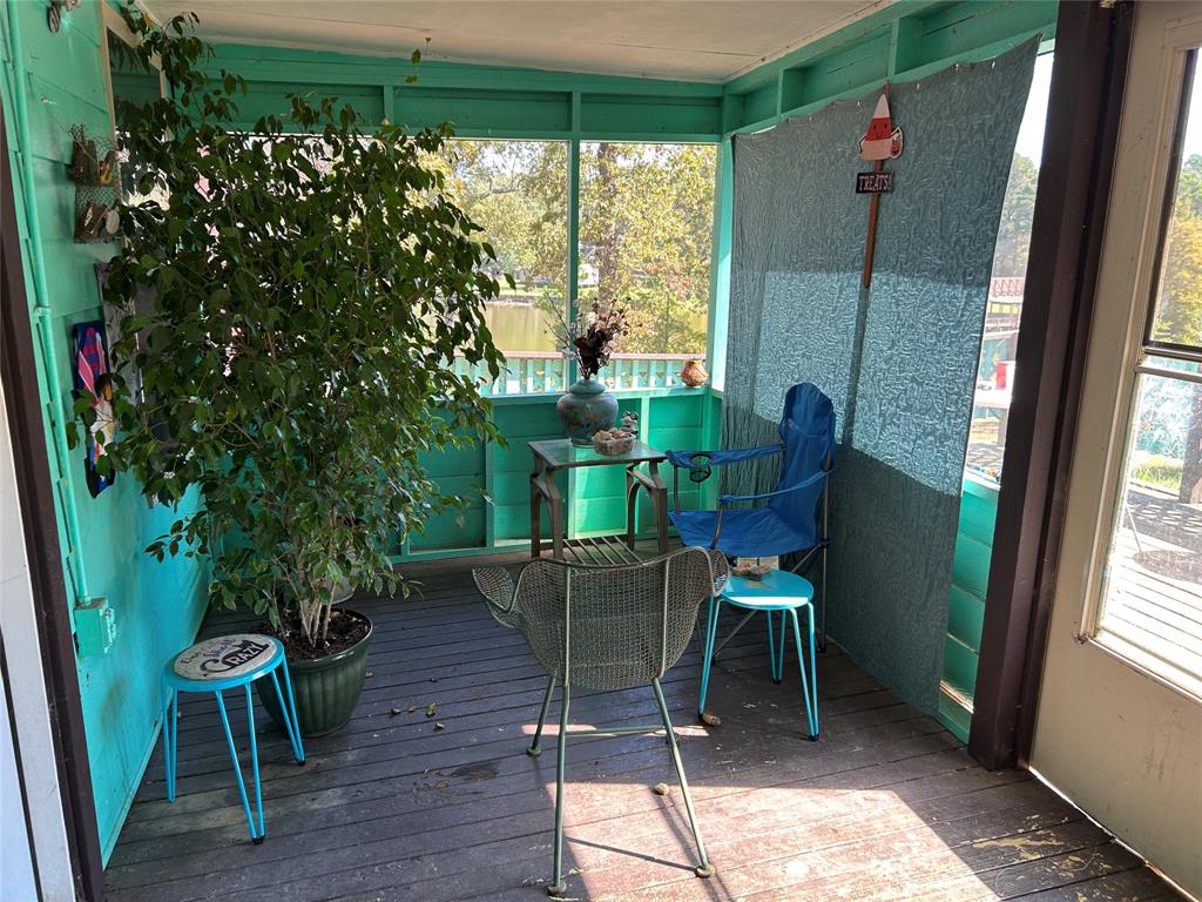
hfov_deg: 67.3
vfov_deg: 53.1
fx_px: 903
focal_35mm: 26
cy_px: 451
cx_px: 601
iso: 50
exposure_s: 1/121
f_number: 1.5
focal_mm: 5.7
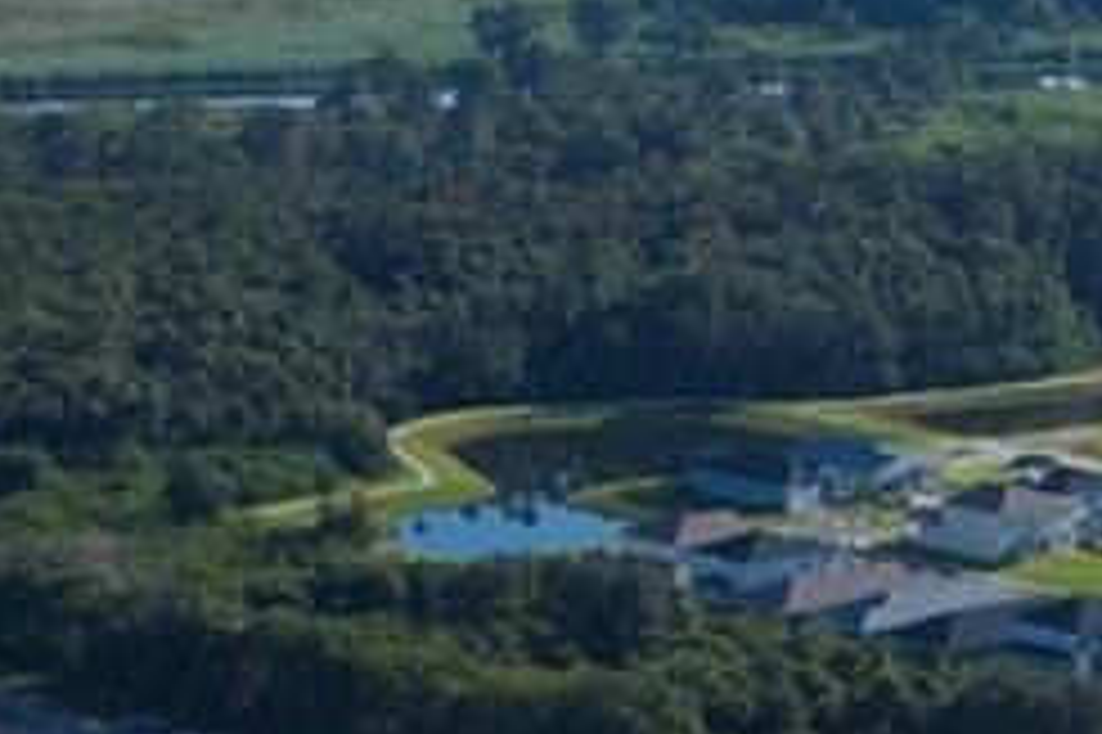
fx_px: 4803
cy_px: 1952
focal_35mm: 157
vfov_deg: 7.9
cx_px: 1142
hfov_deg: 12.9
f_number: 4
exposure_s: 1/120
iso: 100
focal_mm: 8.8
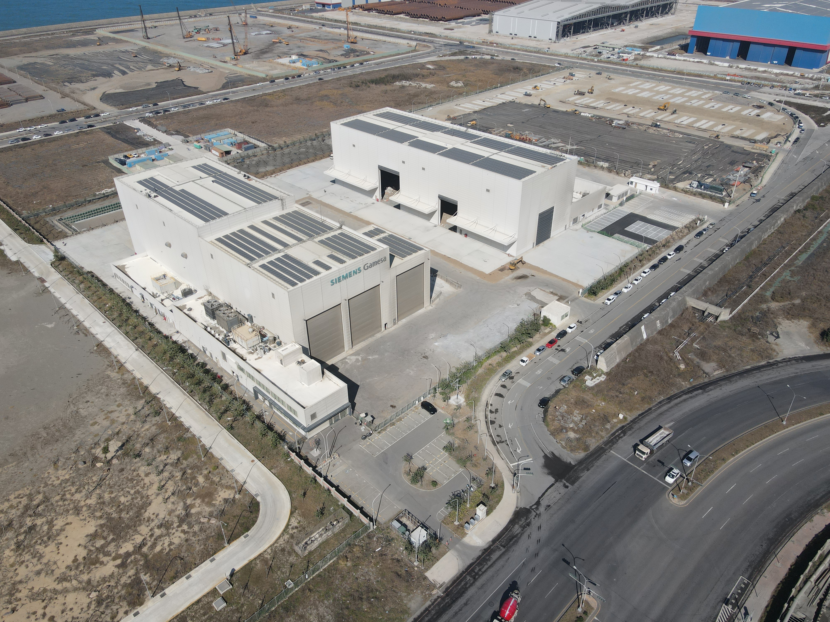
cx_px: 415
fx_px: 575
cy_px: 311
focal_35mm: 24
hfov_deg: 71.6
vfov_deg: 56.8
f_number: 2.8
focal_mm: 4.5
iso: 110
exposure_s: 1/1250
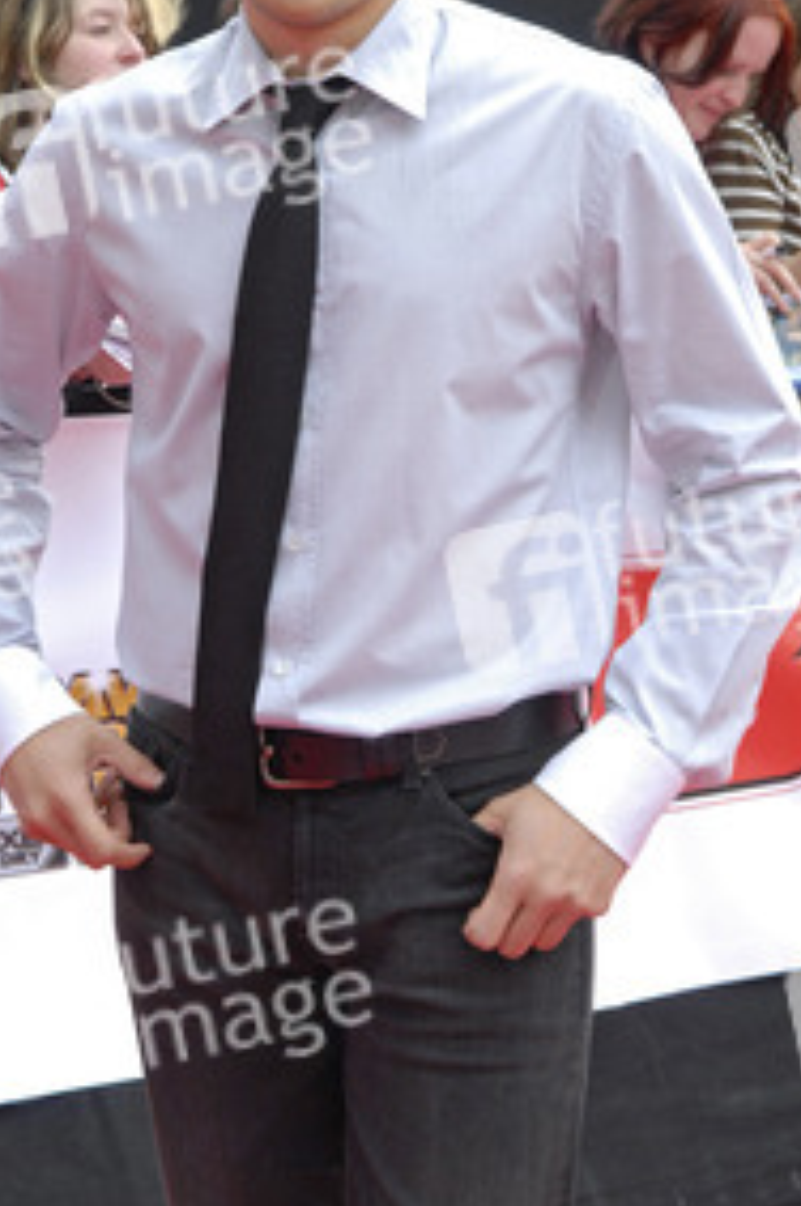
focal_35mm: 96
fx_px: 3202
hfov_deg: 14.2
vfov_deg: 21.2
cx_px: 281
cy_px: 362
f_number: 8
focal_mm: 45
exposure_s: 1/160
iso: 500
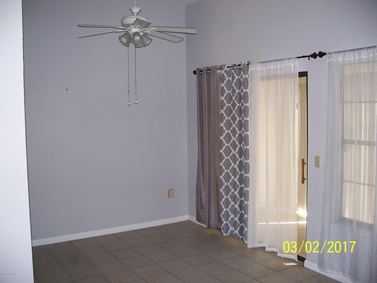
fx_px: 403
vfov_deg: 38.7
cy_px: 142
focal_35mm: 37
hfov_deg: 50.1
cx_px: 188
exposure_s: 1/60
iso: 200
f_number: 2.8
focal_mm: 7.8
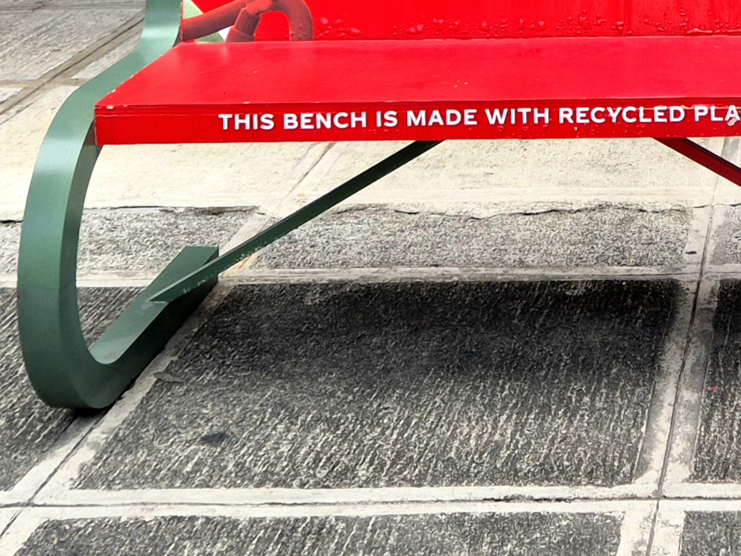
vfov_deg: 17.9
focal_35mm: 77
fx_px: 1649
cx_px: 960
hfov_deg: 22.6
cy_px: -159
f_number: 1.8
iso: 25
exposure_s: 1/185
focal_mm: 5.4
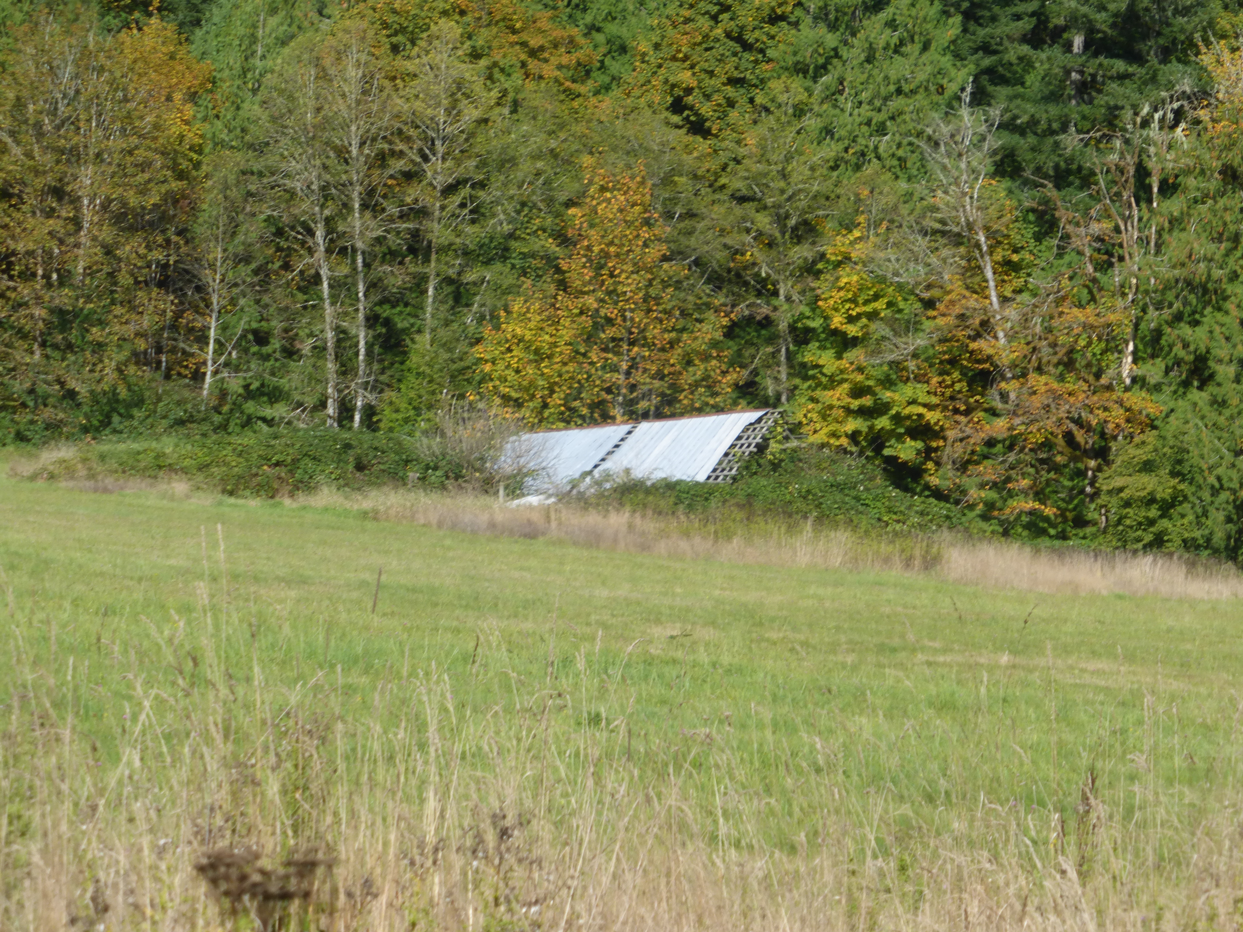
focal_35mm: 134
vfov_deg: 11.1
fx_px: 4812
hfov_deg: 14.7
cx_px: 622
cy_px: 466
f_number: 5.4
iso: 100
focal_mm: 21.8
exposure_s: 1/320
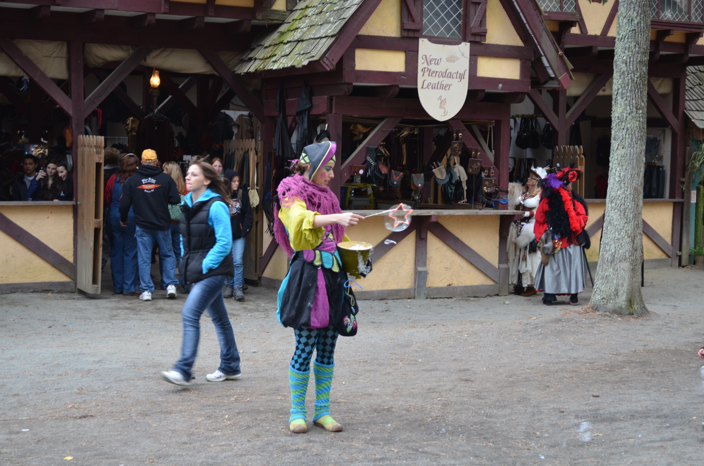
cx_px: 352
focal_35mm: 57
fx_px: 1112
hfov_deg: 35.1
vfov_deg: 23.7
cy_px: 233
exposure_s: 1/100
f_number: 5
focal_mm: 38
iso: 400
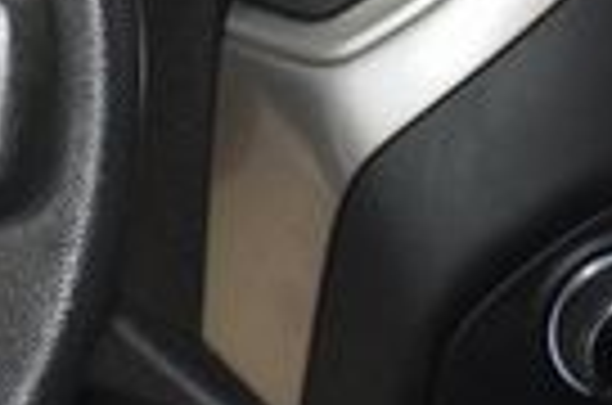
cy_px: 25
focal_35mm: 205
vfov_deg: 6.6
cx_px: -698
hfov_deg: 9.3
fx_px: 3483
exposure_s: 1/80
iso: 2500
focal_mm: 29
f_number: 3.8
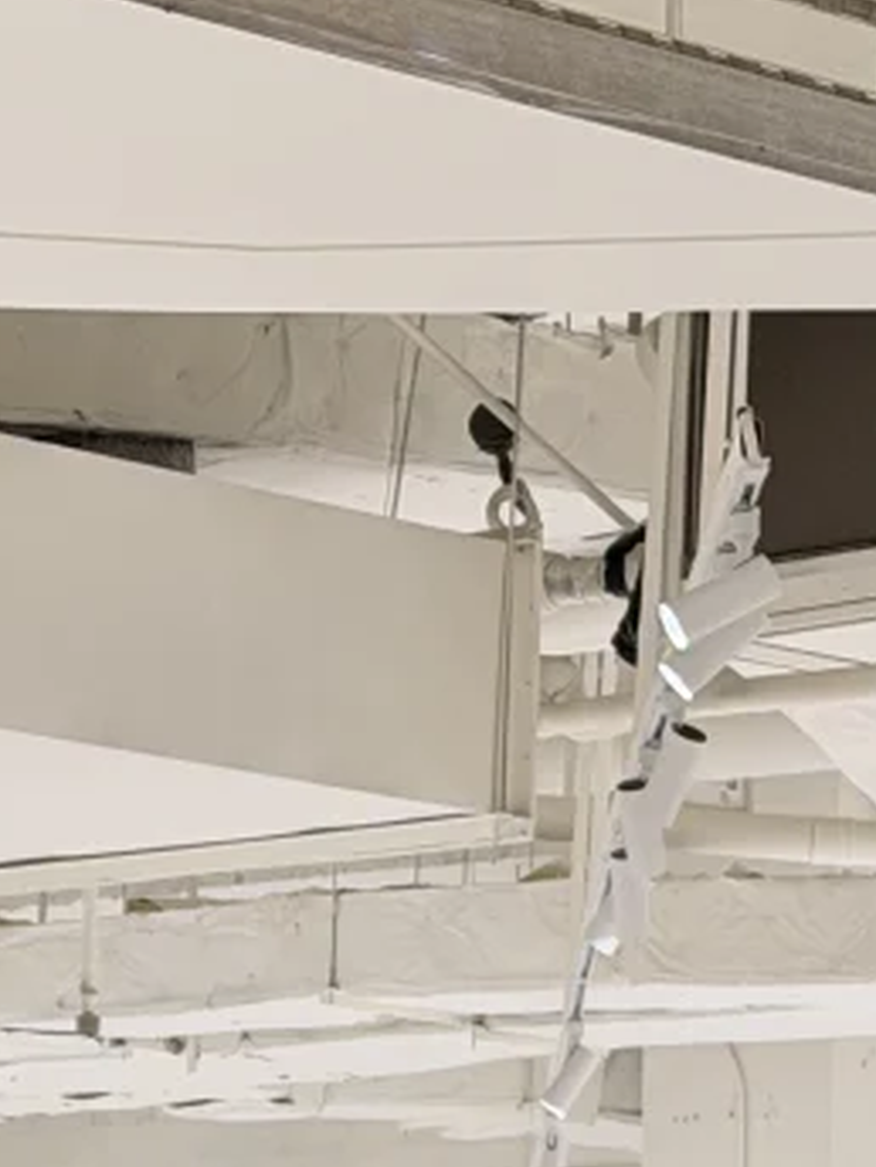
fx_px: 6782
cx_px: 435
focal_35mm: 201
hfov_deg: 7.4
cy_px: 1873
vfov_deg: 9.5
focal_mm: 6.76
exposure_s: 1/50
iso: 160
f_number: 1.78
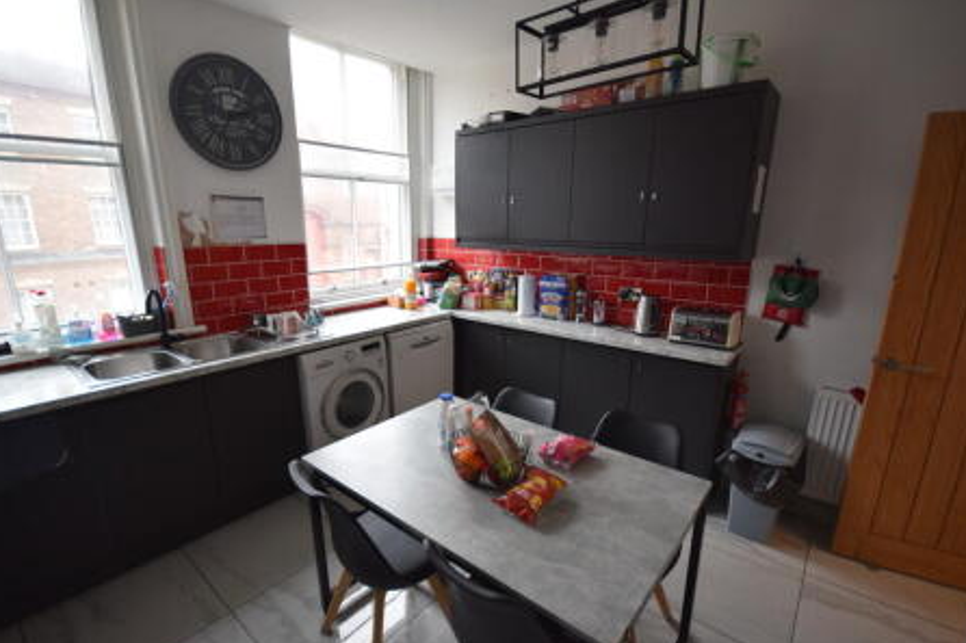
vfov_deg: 73.6
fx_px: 429
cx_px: 468
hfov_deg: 96.7
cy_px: 339
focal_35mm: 16
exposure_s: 1/60
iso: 560
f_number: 4
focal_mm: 10
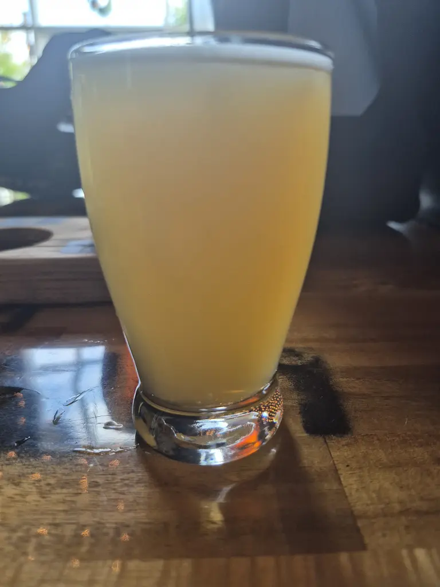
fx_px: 390
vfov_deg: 73.9
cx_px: 220
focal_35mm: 23
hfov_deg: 58.9
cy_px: 294
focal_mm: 5.4
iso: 200
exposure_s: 1/120
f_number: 1.8
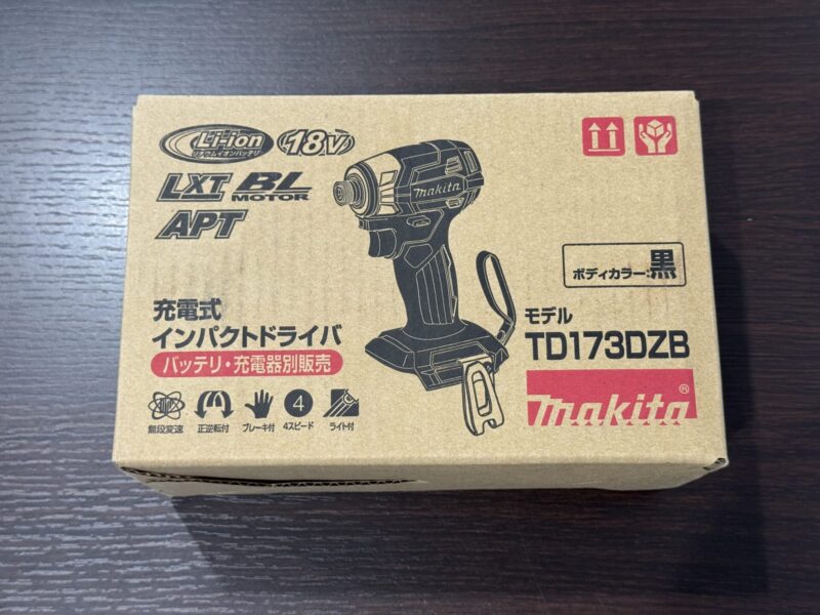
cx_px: 410
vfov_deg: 30.3
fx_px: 1137
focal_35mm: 48
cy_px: 308
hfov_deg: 39.7
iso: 125
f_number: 1.78
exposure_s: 1/60
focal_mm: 6.76
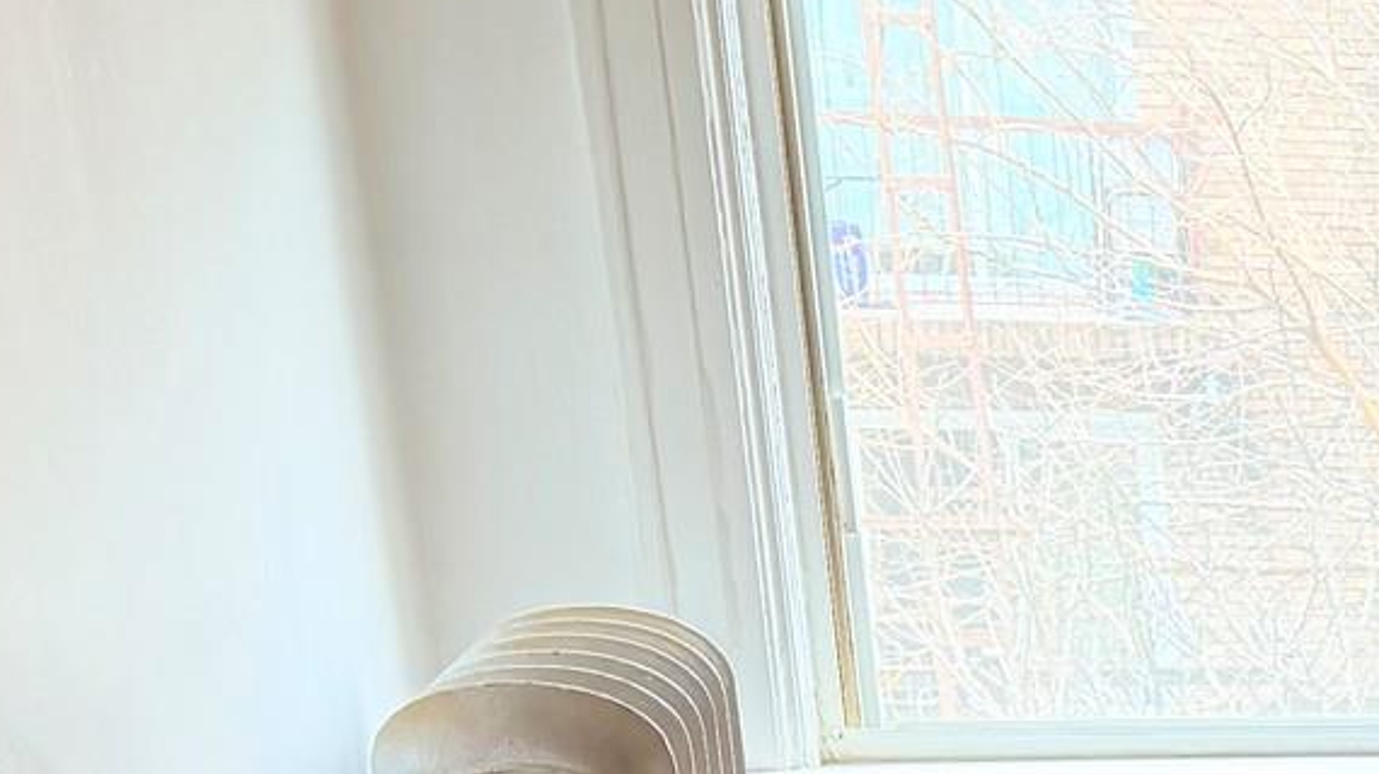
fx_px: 3436
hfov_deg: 19.0
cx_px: 2255
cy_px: 1471
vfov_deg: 11.7
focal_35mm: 94
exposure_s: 1/121
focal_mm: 6.76
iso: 200
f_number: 1.78
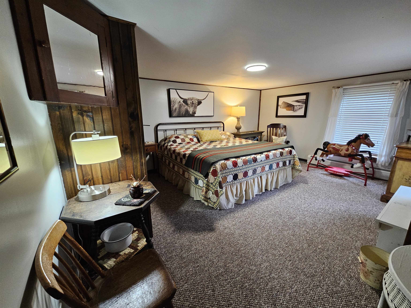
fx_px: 154
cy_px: 154
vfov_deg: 89.9
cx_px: 206
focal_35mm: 13
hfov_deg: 106.2
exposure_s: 1/60
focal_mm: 2.2
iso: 320
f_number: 2.2
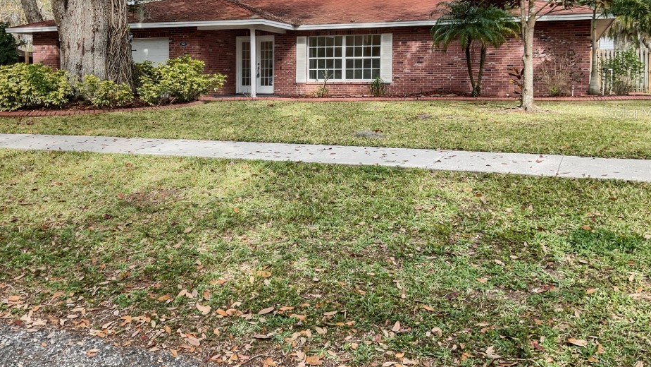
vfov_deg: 33.3
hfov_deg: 56.6
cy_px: 112
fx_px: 604
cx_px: 309
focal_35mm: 35
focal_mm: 3
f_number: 1.8
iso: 16
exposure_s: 1/419
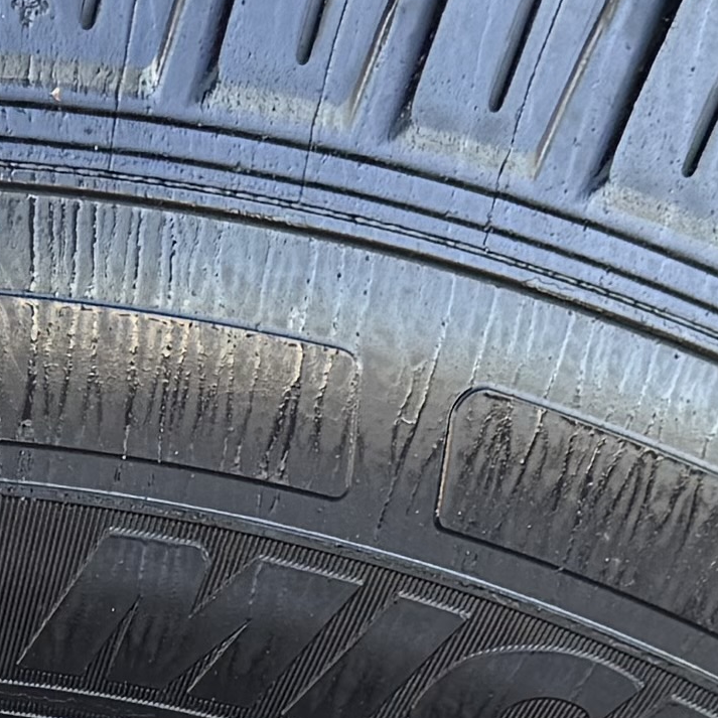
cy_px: 1455
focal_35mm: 170
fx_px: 3989
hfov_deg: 9.9
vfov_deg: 9.6
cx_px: -473
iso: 64
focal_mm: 6.76
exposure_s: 1/149
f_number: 1.78
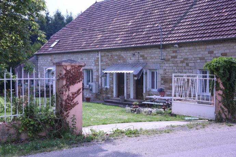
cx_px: 118
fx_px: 374
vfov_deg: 23.8
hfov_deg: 35.1
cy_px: 78
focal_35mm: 57
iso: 1400
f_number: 4.5
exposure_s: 1/8000
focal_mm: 38
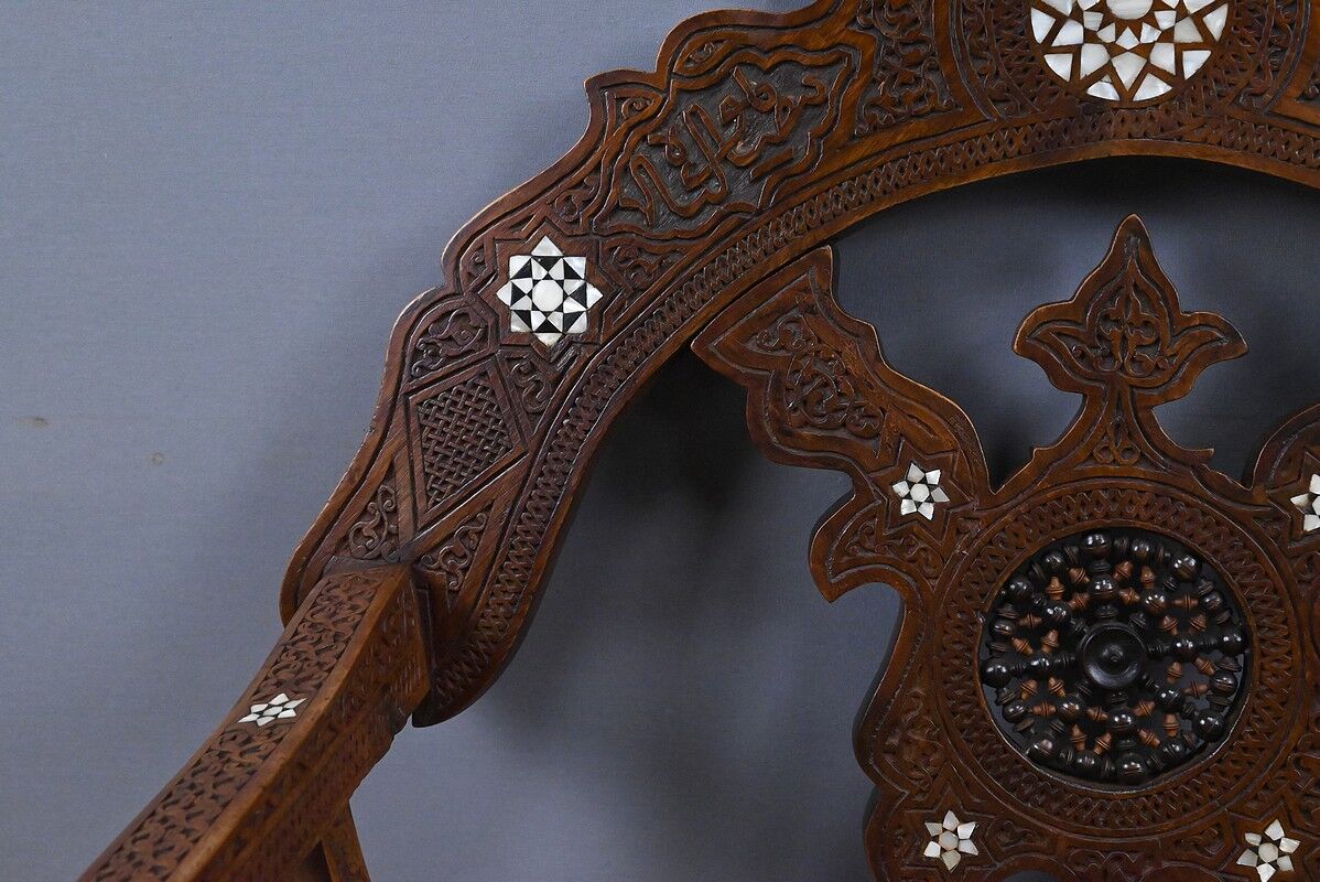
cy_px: 441
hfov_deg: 42.7
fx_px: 1687
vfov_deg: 29.3
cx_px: 660
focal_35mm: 46
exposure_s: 1/100
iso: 8000
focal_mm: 46
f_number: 11
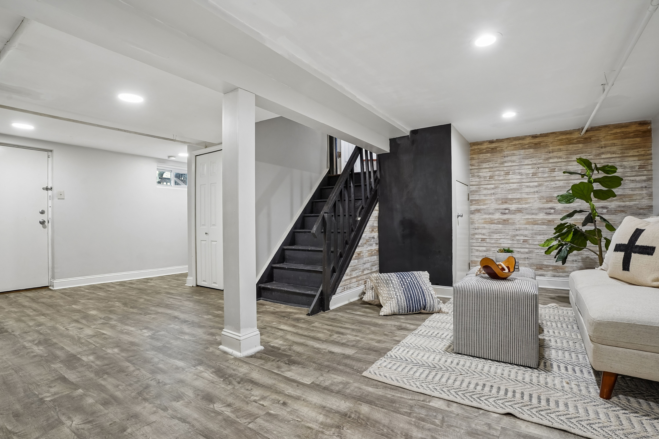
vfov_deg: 70.4
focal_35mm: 17
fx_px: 311
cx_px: 330
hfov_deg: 93.3
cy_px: 220
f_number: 8
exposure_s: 1/8
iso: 400
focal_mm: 17
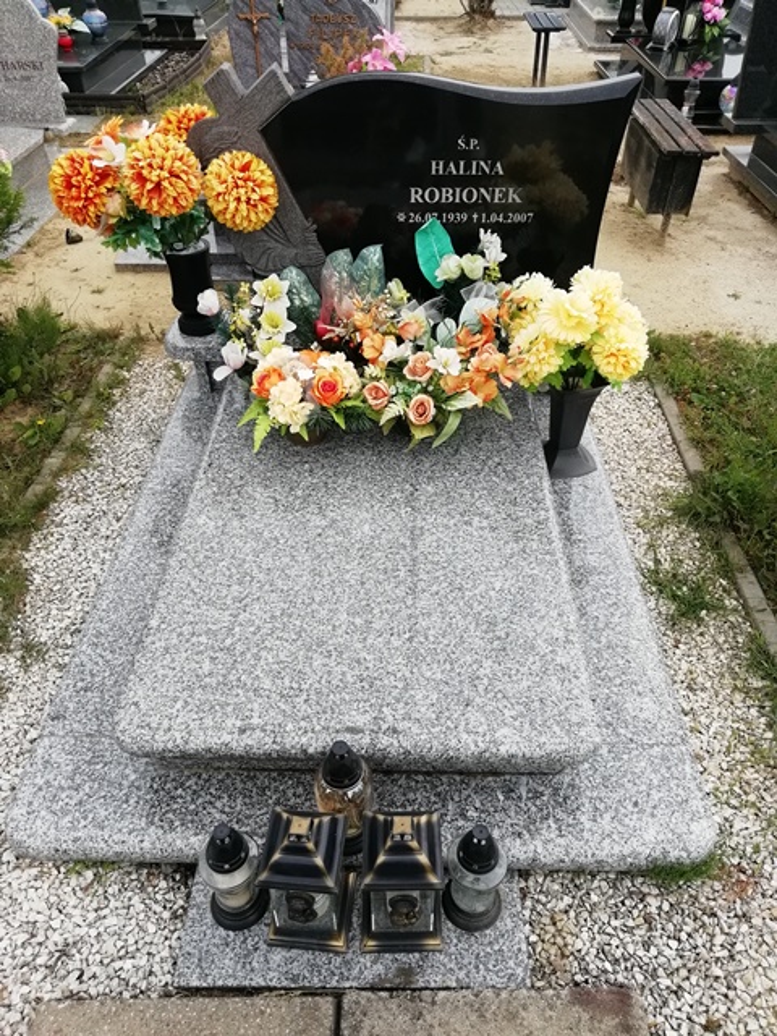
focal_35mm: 26
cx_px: 388
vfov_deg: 67.3
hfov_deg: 53.1
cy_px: 518
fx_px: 778
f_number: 2.2
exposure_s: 1/307
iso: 50
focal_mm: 3.21
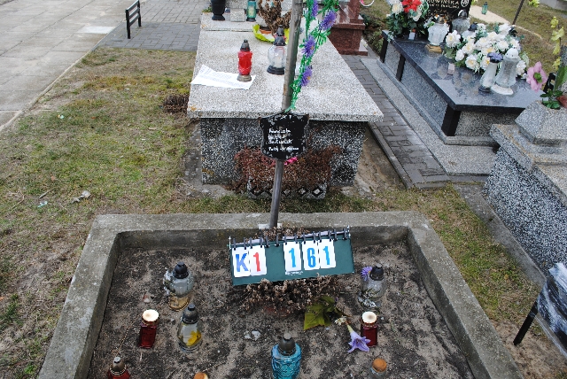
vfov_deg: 48.0
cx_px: 284
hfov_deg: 67.3
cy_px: 190
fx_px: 426
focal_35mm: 27
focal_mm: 18
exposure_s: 1/125
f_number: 5.6
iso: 110
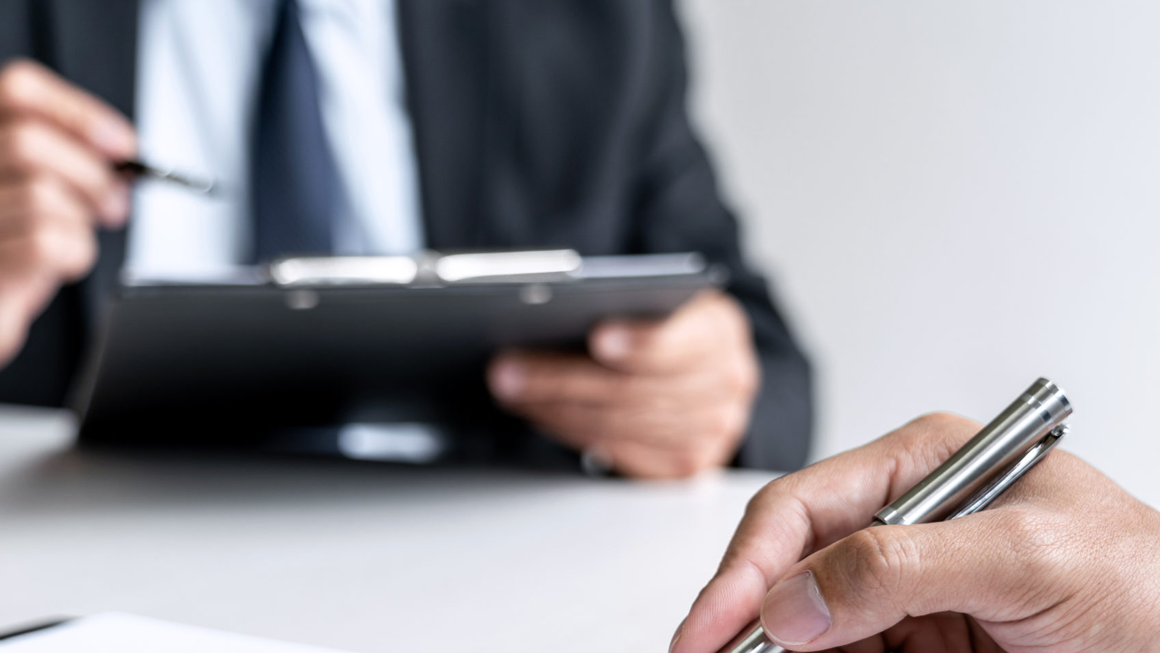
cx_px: 503
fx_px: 2522
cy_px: 506
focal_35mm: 82
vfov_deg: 14.7
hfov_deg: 25.9
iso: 200
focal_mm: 52
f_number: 4
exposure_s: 1/100
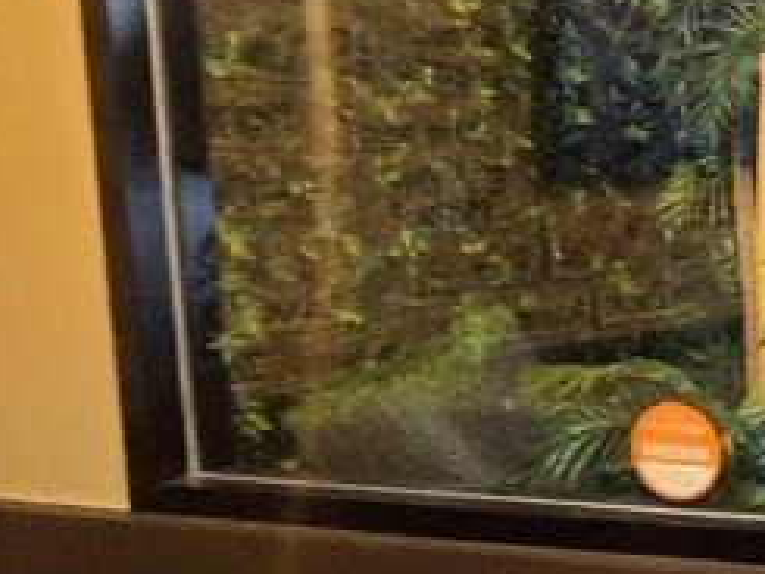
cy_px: 328
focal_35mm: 53
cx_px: 1343
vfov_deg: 27.5
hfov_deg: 22.6
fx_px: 1172
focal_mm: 2.2
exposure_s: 1/60
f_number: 2.2
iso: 320
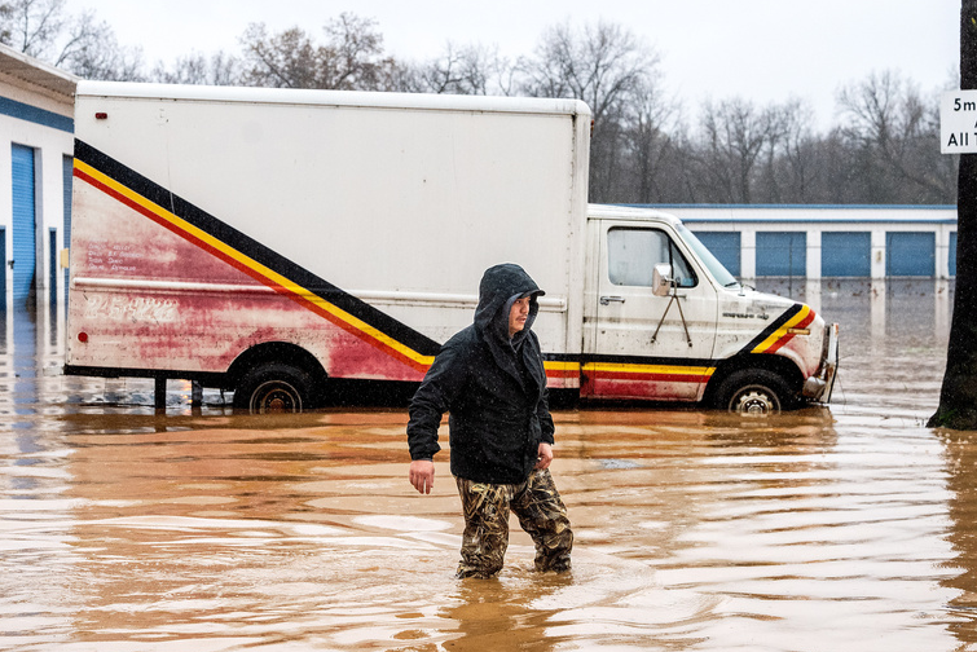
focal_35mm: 80
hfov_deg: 25.3
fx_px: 2172
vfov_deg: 17.1
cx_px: 459
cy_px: 311
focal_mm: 59
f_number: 4.8
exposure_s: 1/1500
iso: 3200
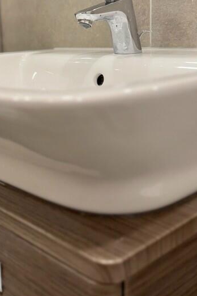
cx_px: 59
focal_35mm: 49
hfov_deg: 27.3
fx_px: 402
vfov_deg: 39.8
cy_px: 95
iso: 160
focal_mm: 6.76
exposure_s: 1/100
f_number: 1.78
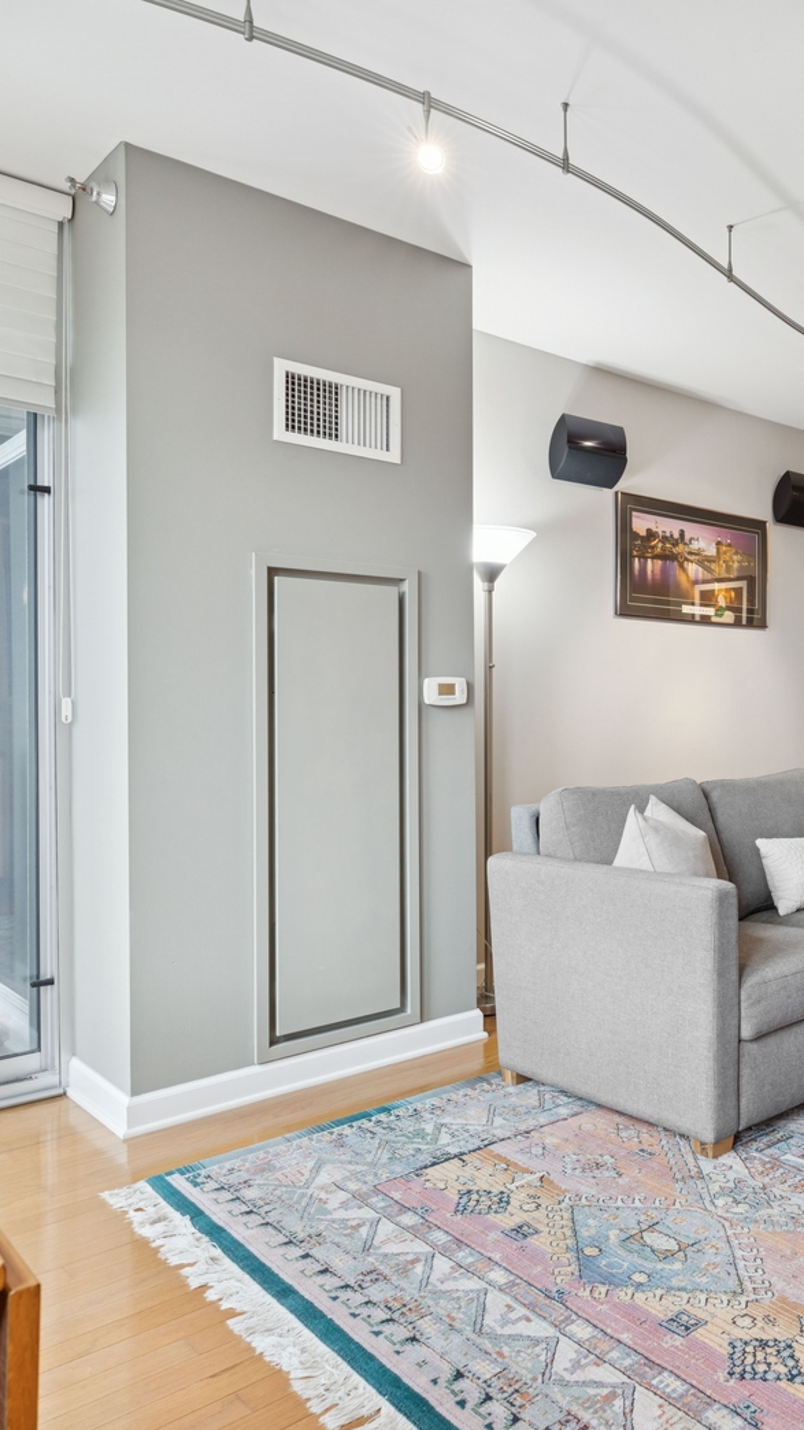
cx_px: 792
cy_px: 726
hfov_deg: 39.5
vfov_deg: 71.9
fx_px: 986
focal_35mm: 26
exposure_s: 1/3
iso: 320
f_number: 8
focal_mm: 16
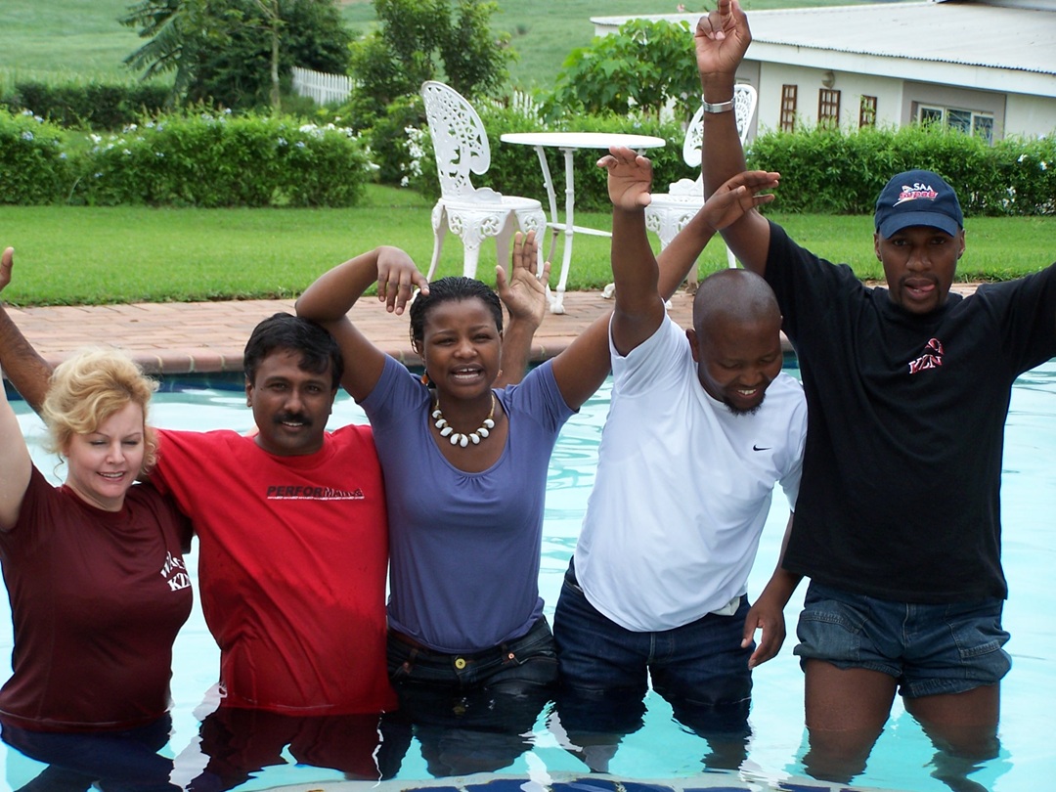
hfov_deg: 20.9
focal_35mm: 94
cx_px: 528
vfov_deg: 15.7
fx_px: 2868
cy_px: 396
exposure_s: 1/350
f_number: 3.2
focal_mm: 15.6
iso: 80
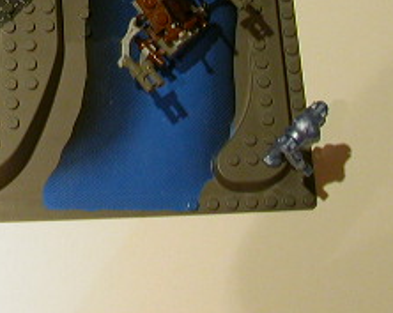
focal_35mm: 107
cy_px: -78
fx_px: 1243
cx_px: -37
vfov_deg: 13.9
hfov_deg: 17.4
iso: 100
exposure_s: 1/21.4
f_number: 2.6
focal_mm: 7.85
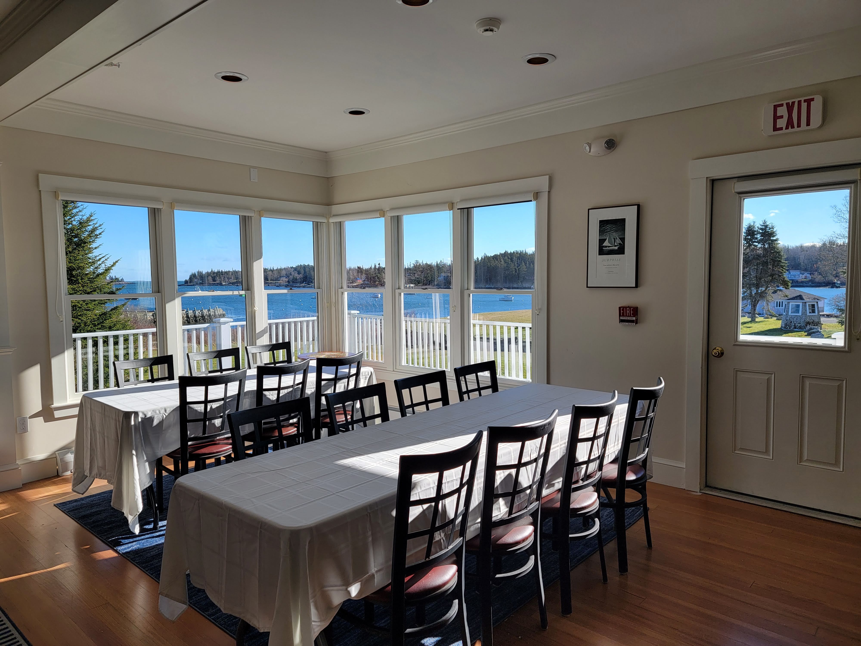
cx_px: 430
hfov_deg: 71.6
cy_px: 323
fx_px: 597
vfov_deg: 56.8
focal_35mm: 24
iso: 16
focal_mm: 6.7
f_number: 1.8
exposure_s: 1/403
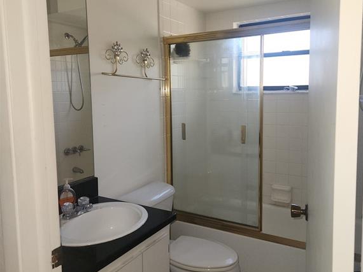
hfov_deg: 58.4
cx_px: 183
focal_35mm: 31
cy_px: 122
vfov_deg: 45.4
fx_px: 325
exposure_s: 1/60
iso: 125
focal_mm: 5.4
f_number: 1.8
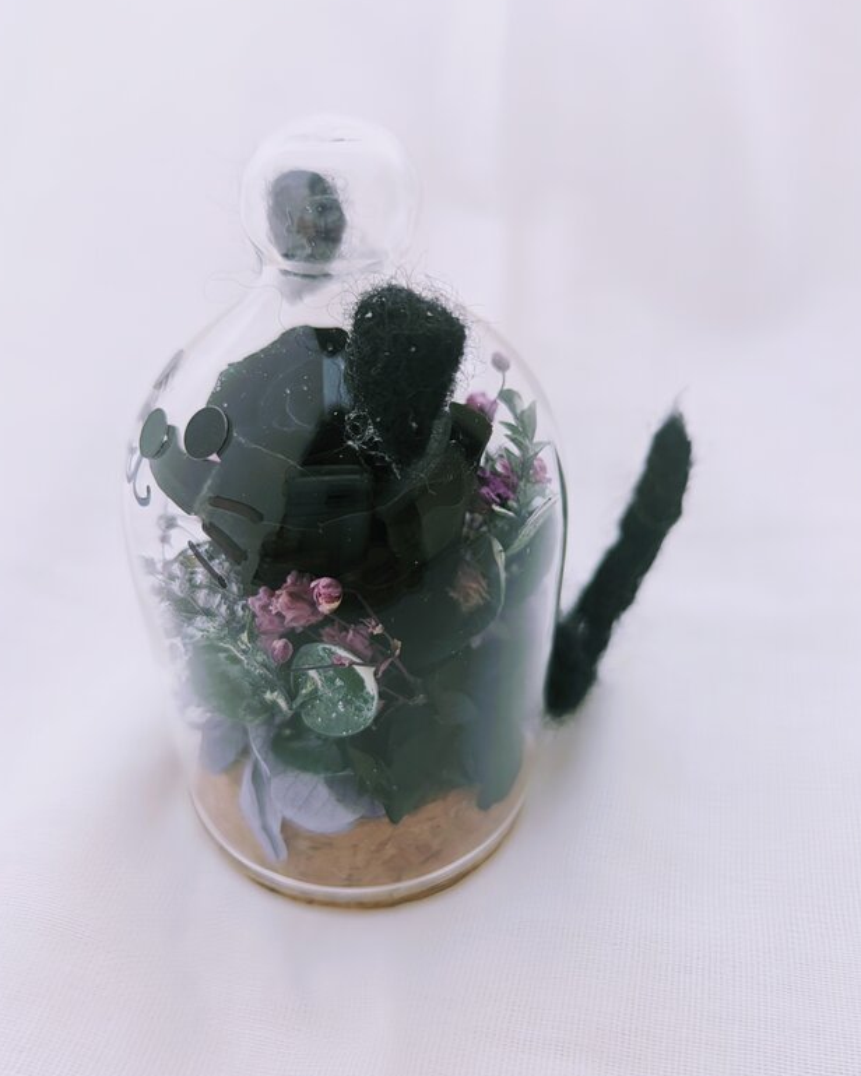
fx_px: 860
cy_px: 574
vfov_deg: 64.0
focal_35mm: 27
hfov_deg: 53.2
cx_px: 429
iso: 61
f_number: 1.89
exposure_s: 1/33.3
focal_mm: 5.43
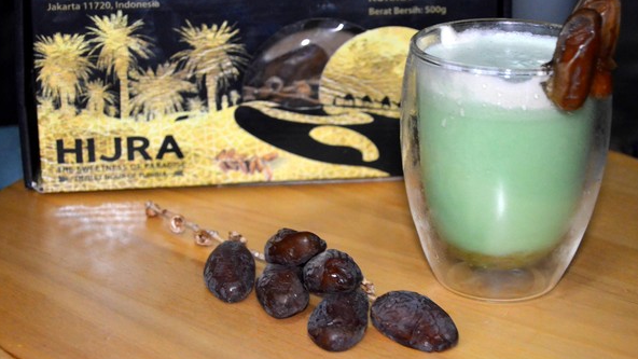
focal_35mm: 88
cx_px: 322
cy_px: 153
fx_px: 1481
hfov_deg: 24.3
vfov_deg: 13.8
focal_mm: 55
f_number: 5.6
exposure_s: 1/30
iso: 2800
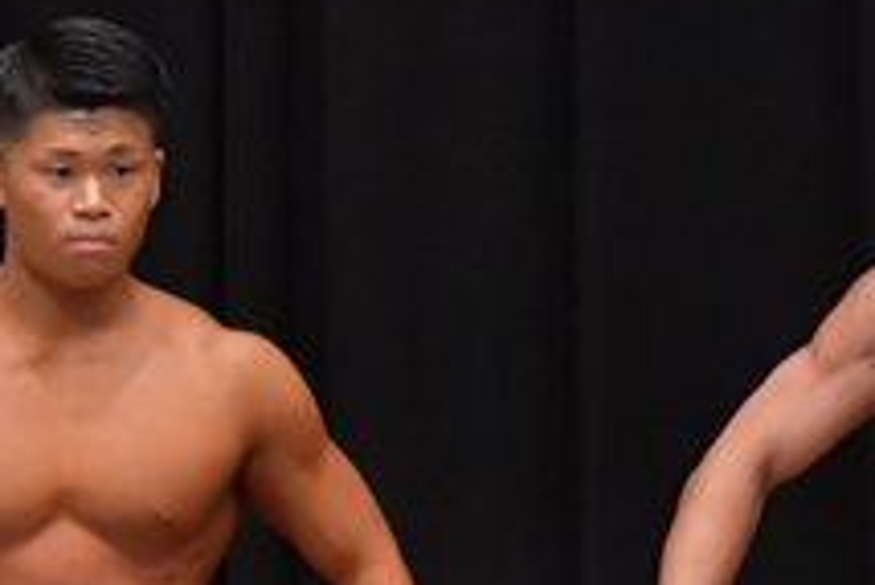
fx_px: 19797
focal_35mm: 814
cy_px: 867
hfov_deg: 2.5
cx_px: 333
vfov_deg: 1.7
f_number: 5.6
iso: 5000
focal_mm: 150
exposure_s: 1/400
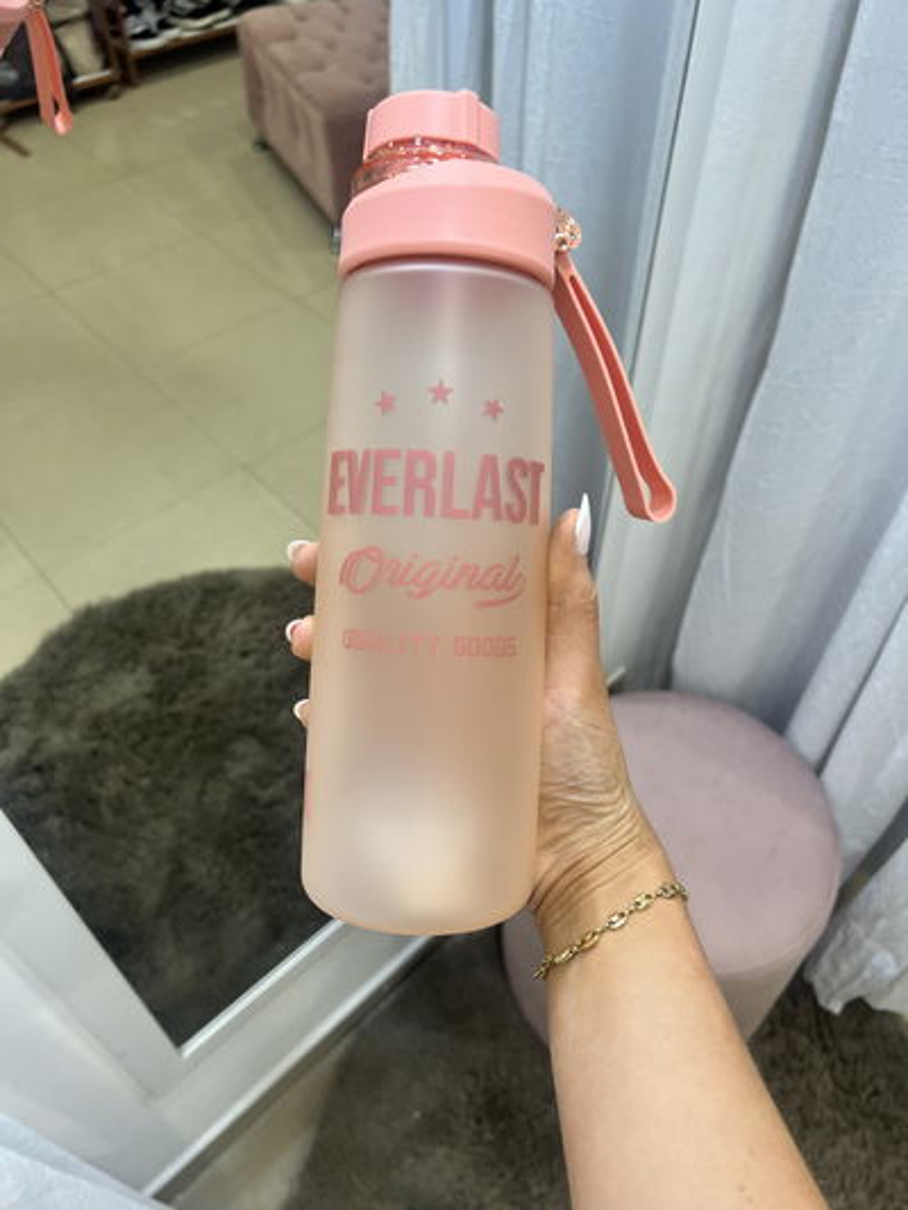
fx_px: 909
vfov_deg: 67.3
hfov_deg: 53.1
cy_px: 605
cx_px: 454
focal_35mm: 26
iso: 125
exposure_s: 1/100
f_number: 1.5
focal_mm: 5.7
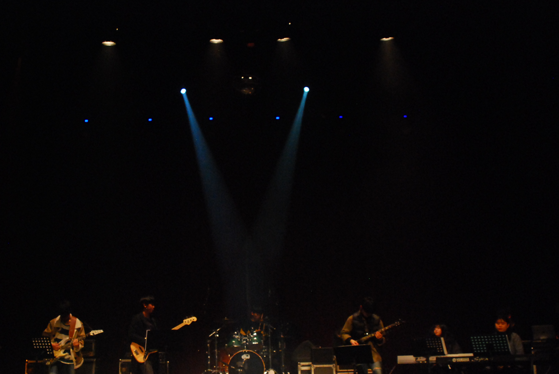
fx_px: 606
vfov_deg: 34.2
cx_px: 242
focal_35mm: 39
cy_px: 227
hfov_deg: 49.4
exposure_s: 1/125
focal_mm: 18
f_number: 4.5
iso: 1250
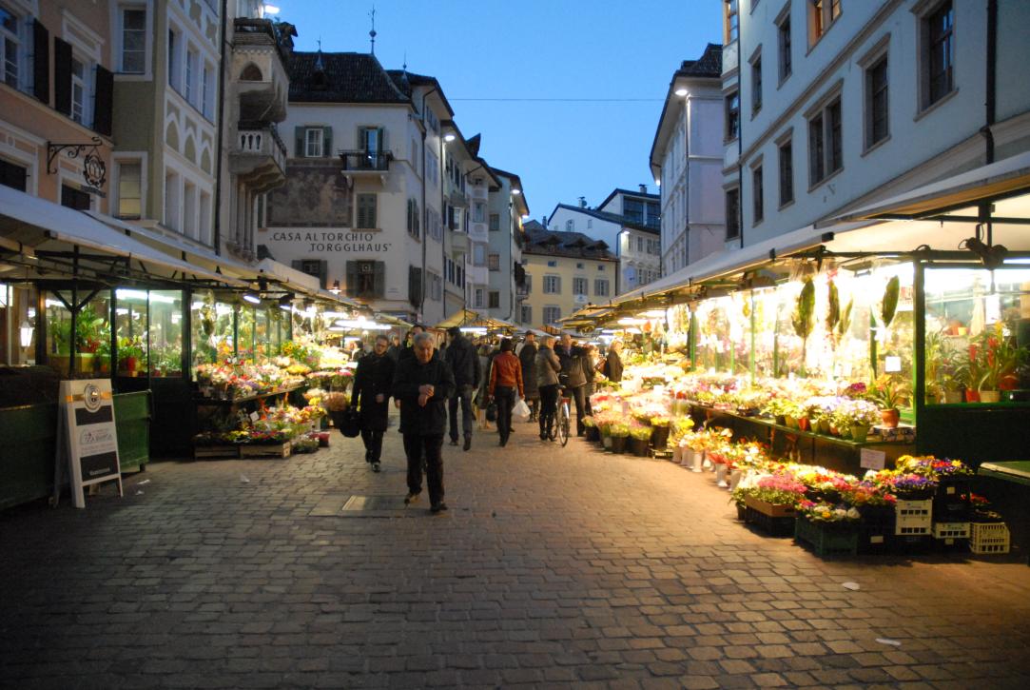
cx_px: 515
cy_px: 345
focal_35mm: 27
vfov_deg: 48.1
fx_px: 773
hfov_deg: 67.3
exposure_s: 1/60
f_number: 3.5
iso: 1400
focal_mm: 18
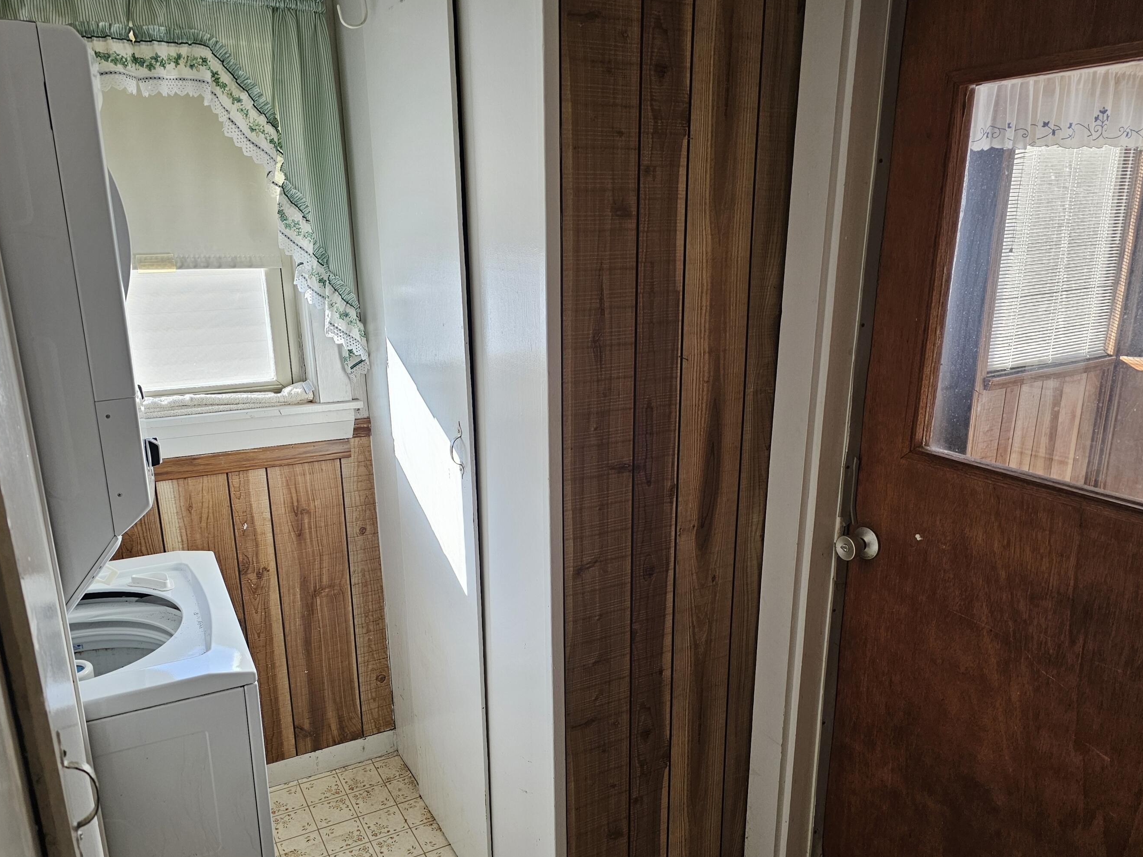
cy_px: 472
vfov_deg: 53.0
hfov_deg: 67.2
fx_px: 858
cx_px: 523
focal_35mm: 26
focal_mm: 6.3
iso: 160
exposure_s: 1/359
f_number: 1.7
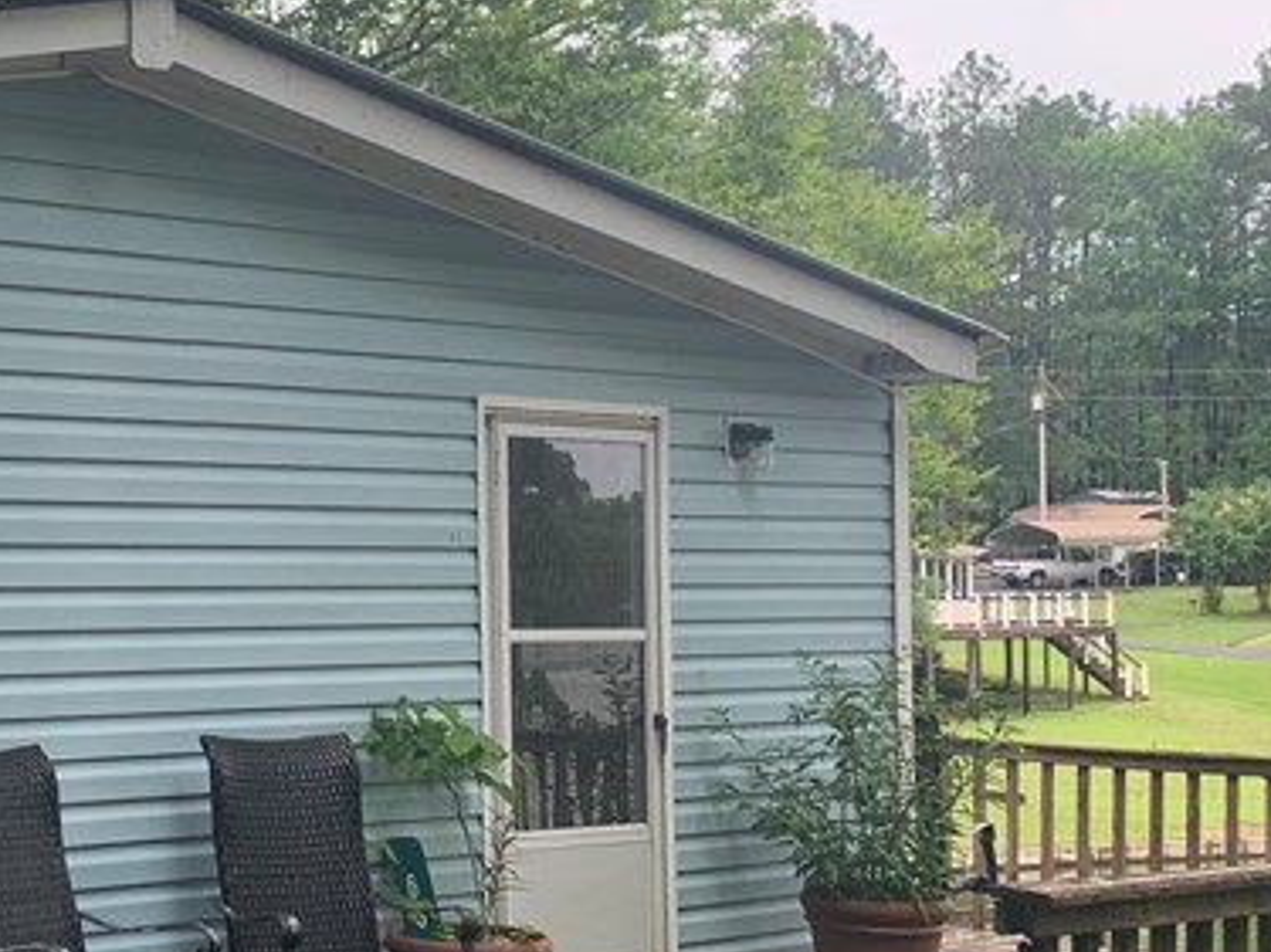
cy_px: 505
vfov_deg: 20.7
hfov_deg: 25.9
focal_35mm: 71
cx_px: -17
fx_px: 2606
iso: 25
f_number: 1.8
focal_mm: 4.25
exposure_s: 1/444
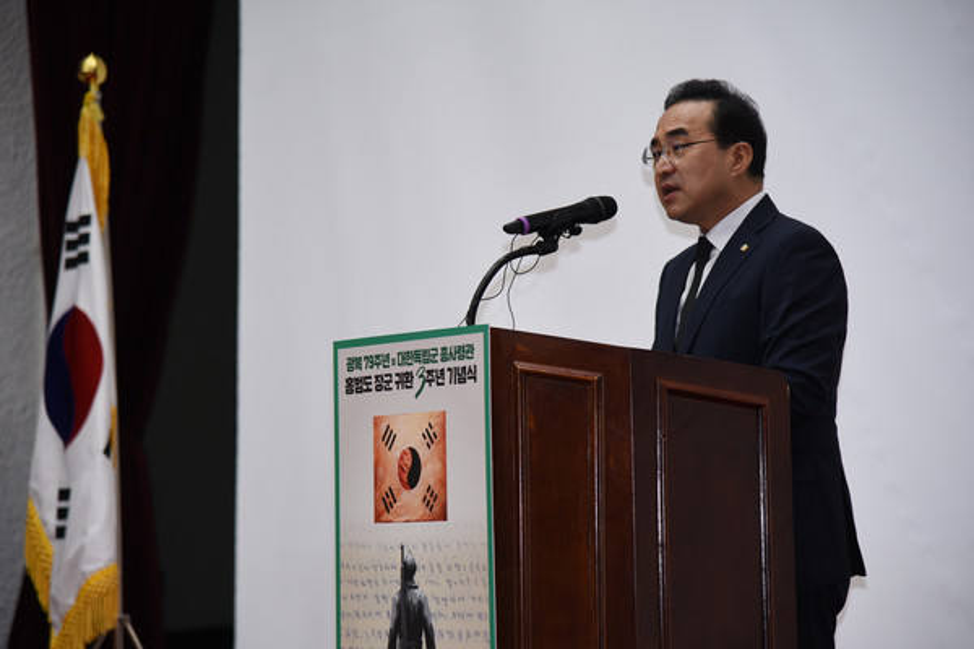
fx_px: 3246
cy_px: 324
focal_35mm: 120
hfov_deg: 17.1
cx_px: 487
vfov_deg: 11.4
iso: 800
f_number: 4
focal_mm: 120
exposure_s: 1/80
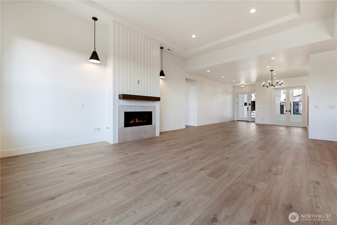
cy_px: 112
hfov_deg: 100.4
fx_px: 140
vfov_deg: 77.3
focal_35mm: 15
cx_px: 168
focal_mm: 15
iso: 400
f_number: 7.1
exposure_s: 1/25
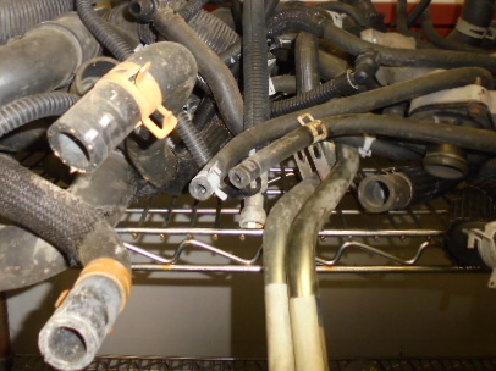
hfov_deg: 45.8
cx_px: 243
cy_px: 81
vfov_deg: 34.2
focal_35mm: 41
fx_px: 587
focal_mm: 4.6
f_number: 3.5
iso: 200
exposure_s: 1/60
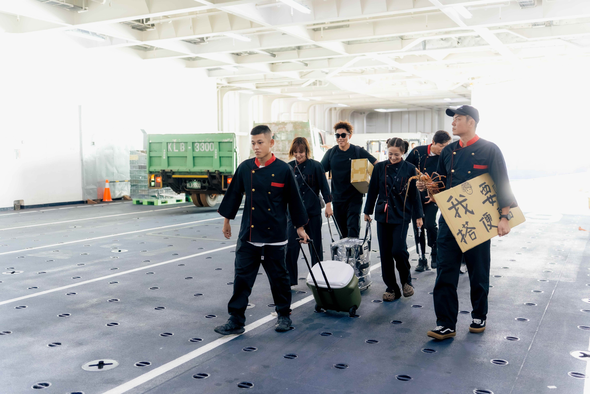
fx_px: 574
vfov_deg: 37.9
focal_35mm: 35
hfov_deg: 54.4
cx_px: 295
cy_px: 197
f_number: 2
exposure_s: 1/320
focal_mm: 35
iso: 2000
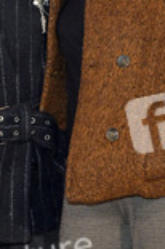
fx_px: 1171
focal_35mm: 170
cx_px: 62
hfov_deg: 8.1
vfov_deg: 12.0
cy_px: 35
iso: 2500
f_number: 6.3
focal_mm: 66
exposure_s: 1/200
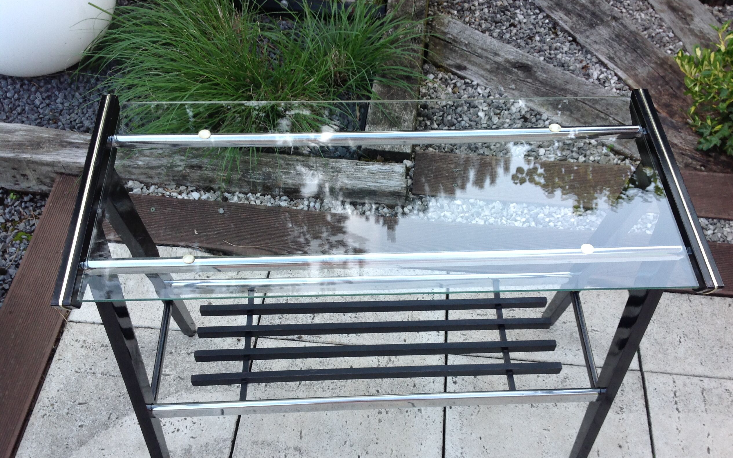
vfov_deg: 33.5
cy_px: 277
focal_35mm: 38
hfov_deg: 51.5
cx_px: 376
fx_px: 759
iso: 50
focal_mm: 4.28
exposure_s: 1/142
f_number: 2.4
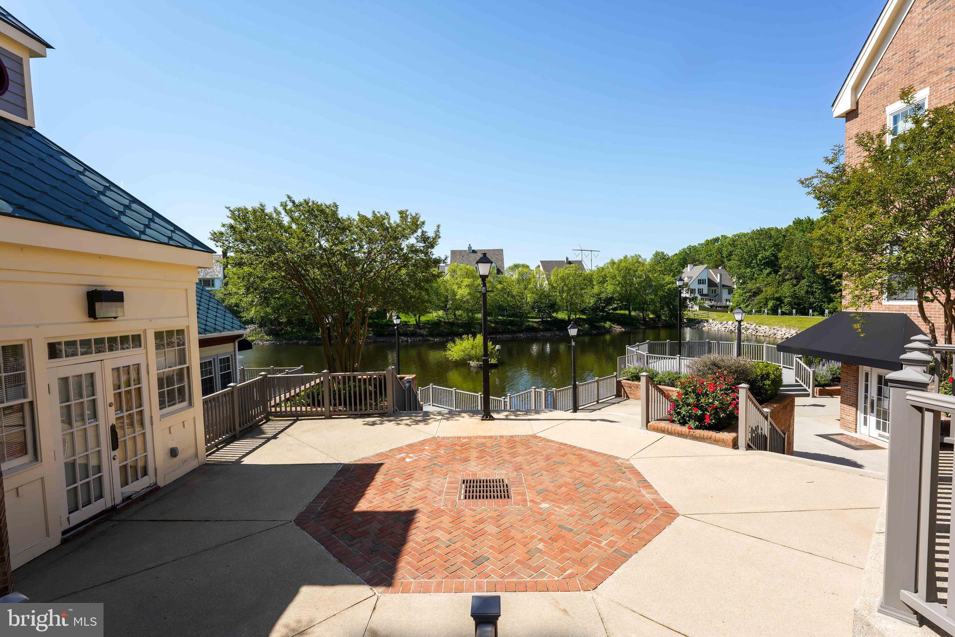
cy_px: 318
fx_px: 419
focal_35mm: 16
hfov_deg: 97.5
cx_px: 478
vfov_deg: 74.4
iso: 50
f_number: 10
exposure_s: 1/80
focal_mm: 15.8
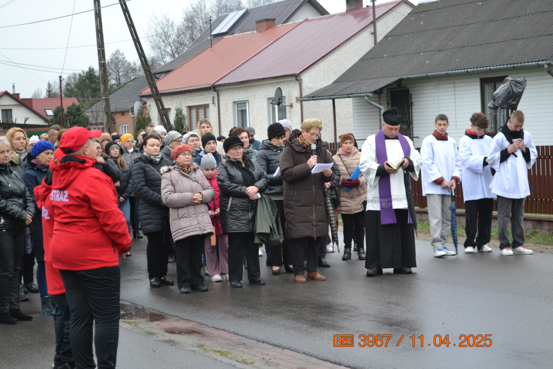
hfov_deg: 24.6
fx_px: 1267
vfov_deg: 16.6
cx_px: 276
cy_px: 184
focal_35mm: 82
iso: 400
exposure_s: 1/20
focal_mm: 55
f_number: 5.6
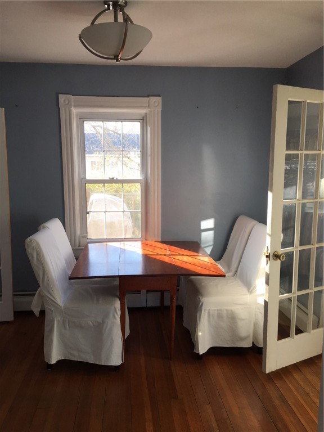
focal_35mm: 29
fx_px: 362
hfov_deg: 48.2
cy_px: 216
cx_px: 162
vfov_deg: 61.7
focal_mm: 4.15
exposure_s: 1/60
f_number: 2.2
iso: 25
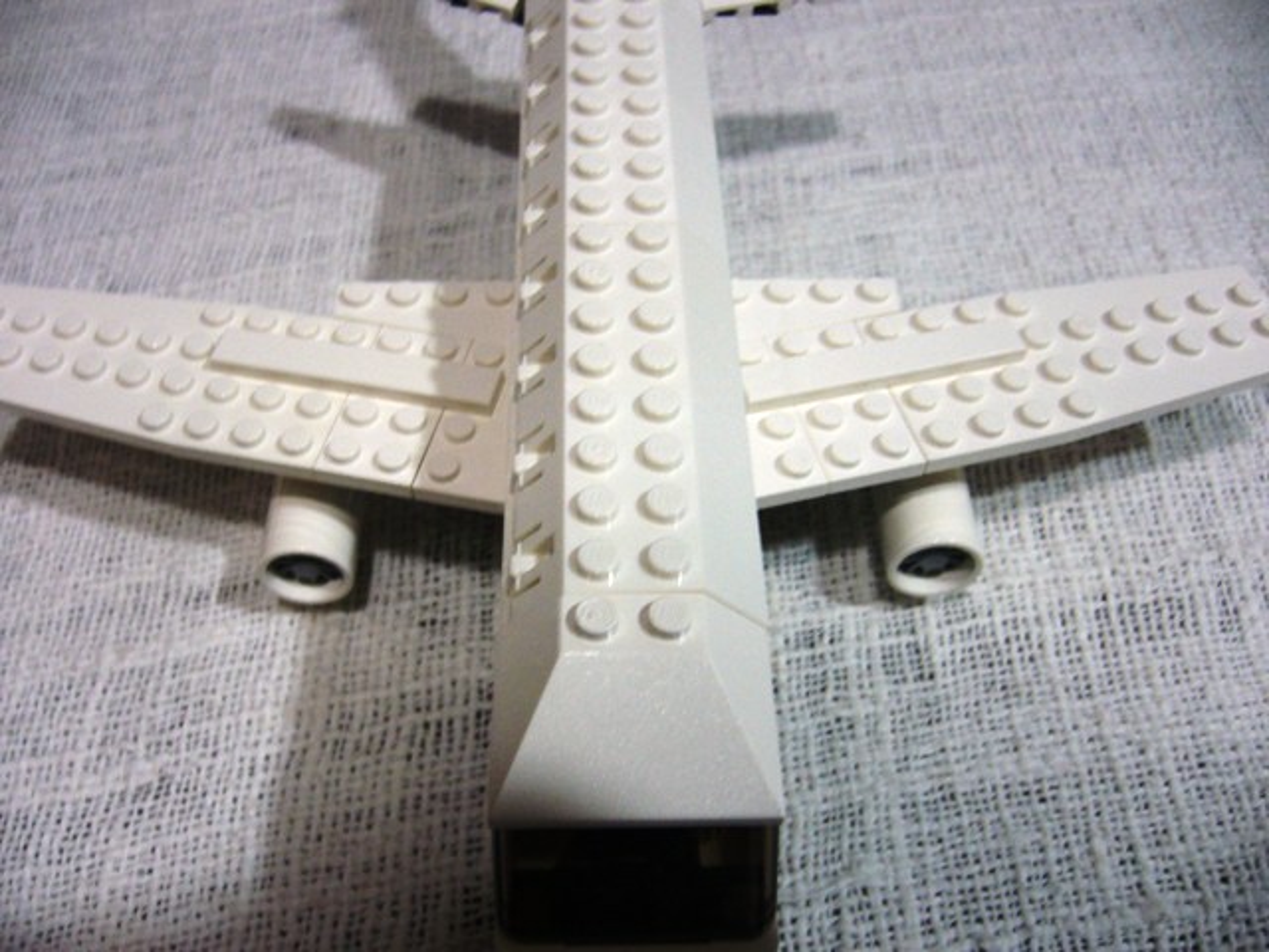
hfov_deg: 52.6
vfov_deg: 40.7
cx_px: 634
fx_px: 1283
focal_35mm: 35
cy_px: 476
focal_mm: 5.8
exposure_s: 1/10
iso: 200
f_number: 2.8
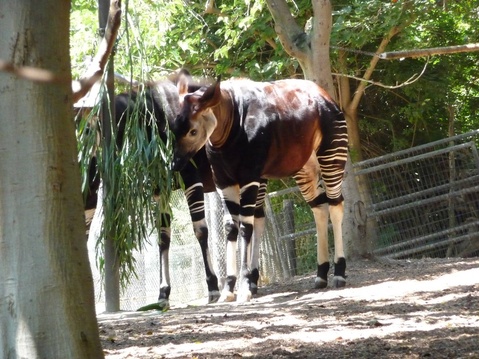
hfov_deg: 10.5
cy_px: 180
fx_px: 2615
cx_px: 240
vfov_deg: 7.9
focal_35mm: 189
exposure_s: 1/200
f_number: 4.8
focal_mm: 32.3
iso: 800
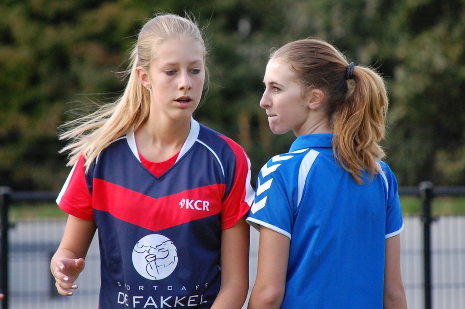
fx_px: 3870
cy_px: 154
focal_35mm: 300
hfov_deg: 6.9
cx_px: 232
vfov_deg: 4.6
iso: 800
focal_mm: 200
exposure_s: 1/500
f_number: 5.6
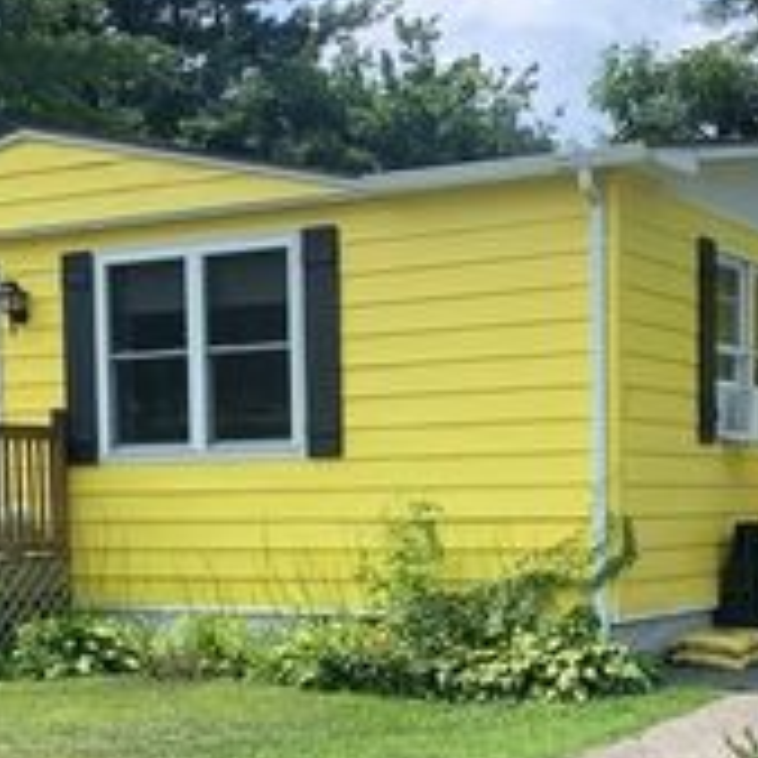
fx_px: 1685
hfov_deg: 25.3
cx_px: 435
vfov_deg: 25.1
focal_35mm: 68
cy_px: 558
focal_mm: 4.25
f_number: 1.8
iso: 25
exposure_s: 1/1299
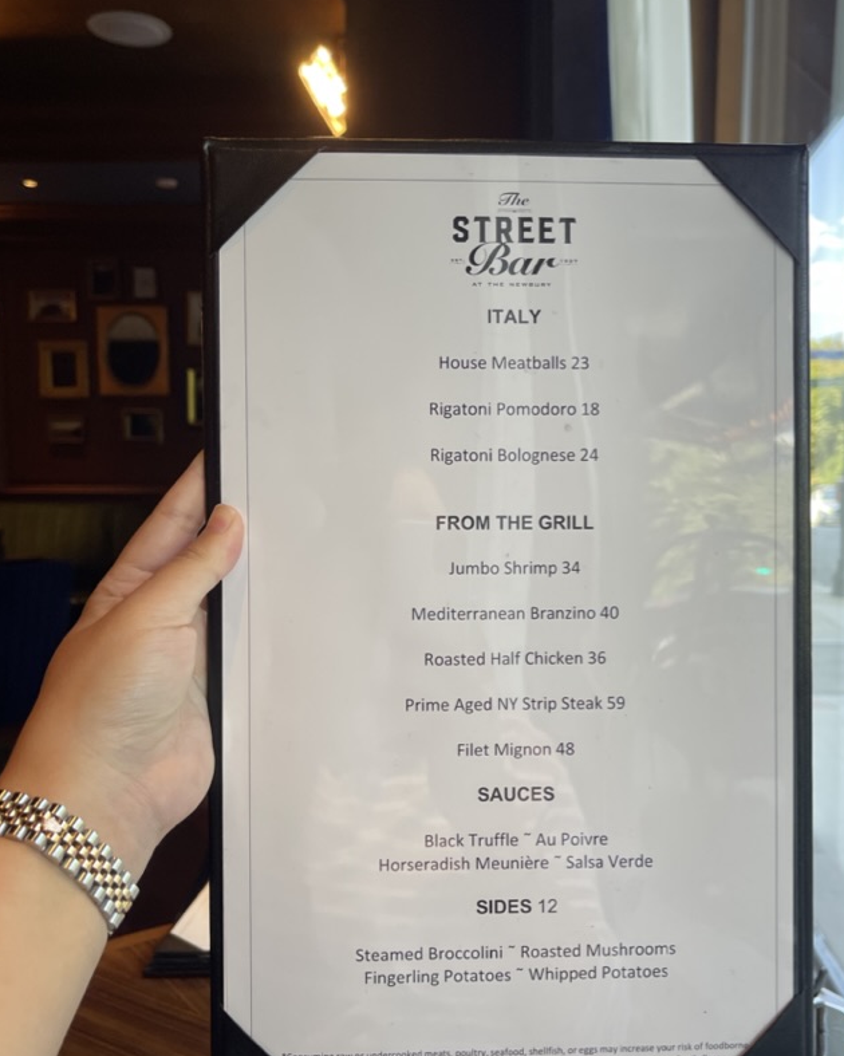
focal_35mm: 33
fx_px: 1031
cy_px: 570
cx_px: 499
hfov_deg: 44.3
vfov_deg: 54.2
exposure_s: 1/120
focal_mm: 5.1
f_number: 1.6
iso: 100
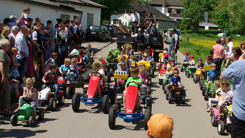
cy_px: 67
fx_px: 188
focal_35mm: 29
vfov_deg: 40.2
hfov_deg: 66.1
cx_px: 121
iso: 100
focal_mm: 18
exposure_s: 1/350
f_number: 6.7
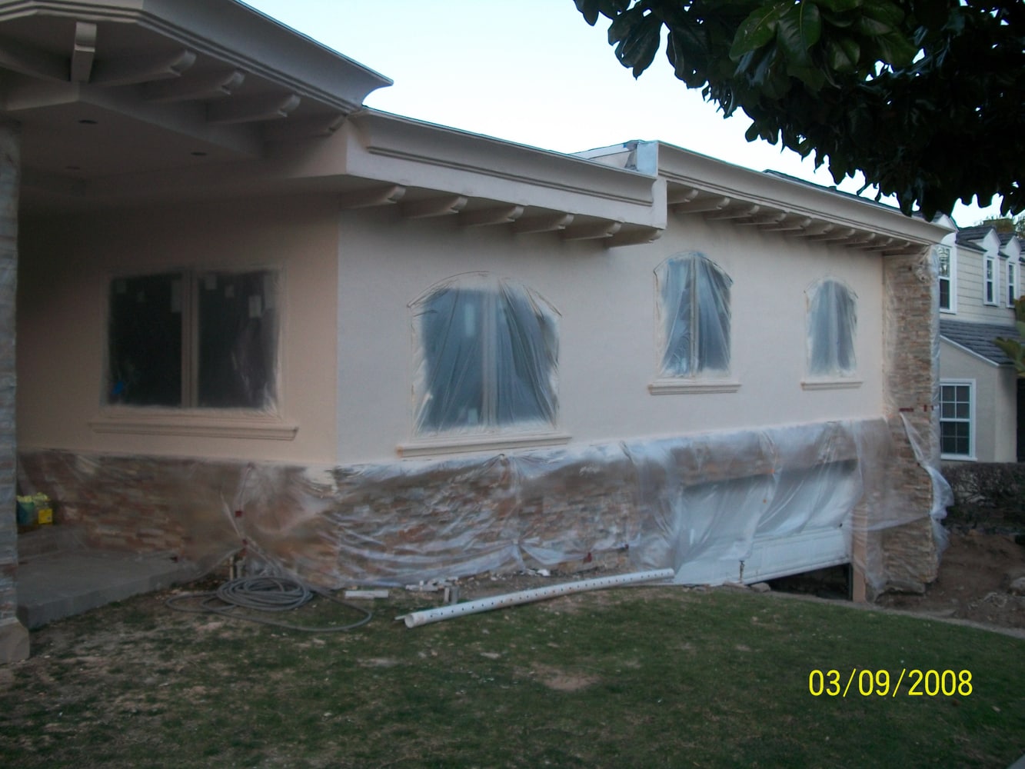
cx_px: 512
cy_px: 384
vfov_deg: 44.2
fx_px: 948
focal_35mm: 32
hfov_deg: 56.8
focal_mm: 5.7
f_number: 2.9
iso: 80
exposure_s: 1/60
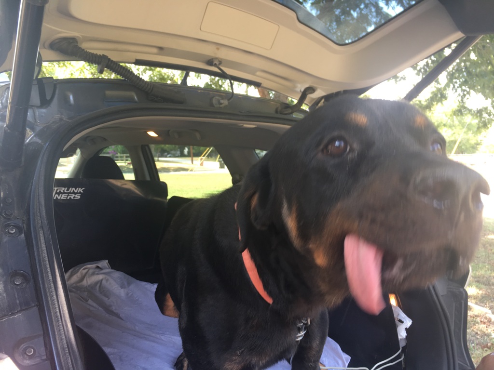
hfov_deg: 61.7
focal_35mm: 29
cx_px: 247
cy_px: 185
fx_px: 414
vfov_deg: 48.2
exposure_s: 1/40
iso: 25
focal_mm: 4.15
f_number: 2.2
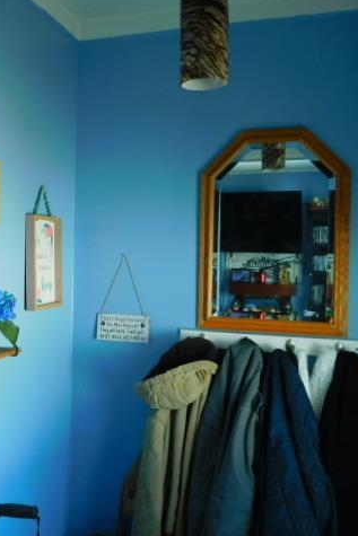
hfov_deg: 31.2
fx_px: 626
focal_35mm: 42
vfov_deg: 46.4
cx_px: 78
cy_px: 266
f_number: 3.2
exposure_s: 1/40
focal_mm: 5.3
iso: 125
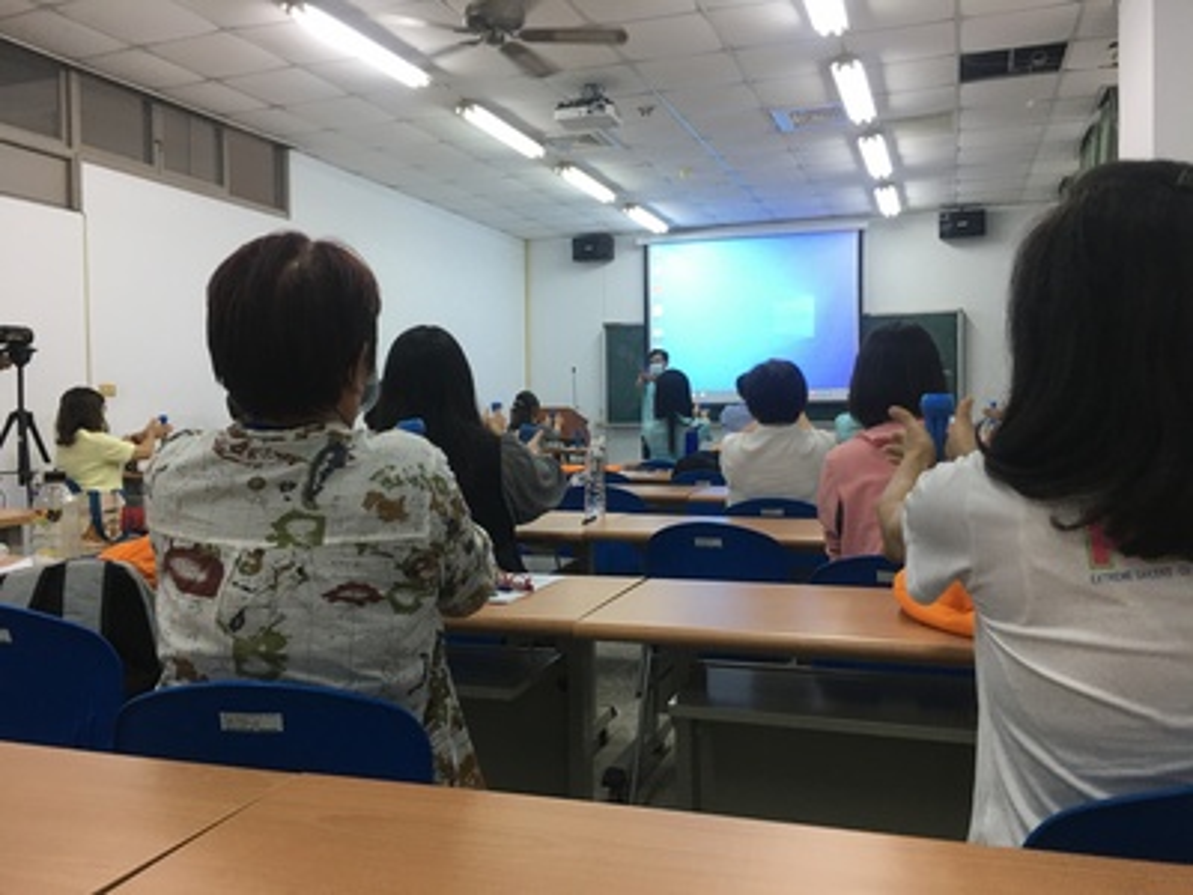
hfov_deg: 61.7
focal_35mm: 29
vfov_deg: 48.2
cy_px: 448
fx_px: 999
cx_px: 596
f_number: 2.2
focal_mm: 4.15
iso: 40
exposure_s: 1/30
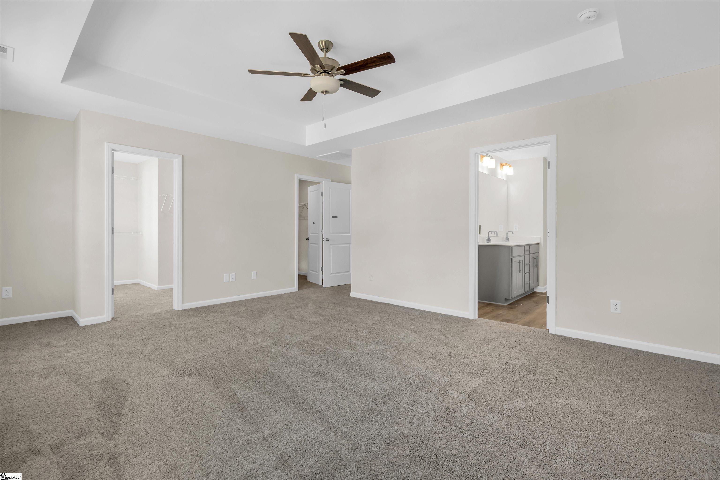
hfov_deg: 96.7
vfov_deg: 73.8
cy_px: 240
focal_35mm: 16
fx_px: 320
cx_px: 360
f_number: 9
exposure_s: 1/25
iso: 320
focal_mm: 16
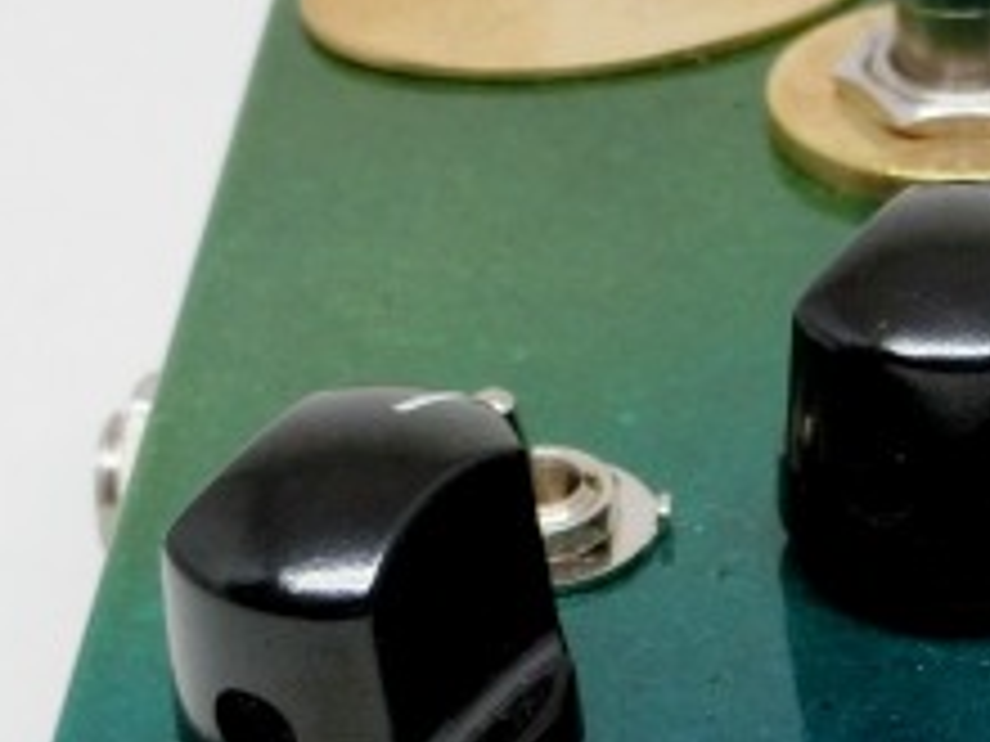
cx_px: 950
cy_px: 679
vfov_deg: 11.2
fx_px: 3747
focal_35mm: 131
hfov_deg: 14.8
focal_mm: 8
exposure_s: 1/125
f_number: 4.4
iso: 320
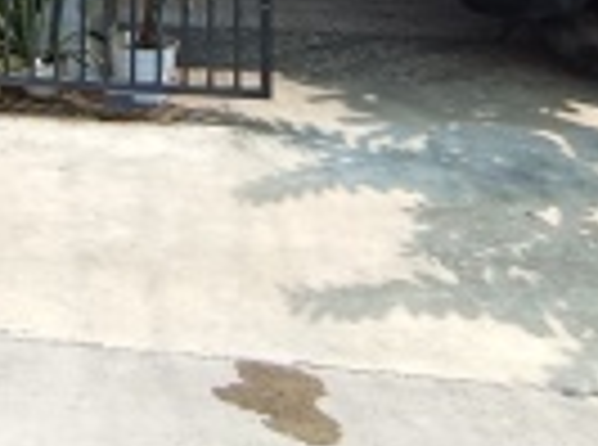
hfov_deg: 23.7
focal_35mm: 74
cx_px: -146
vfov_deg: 16.6
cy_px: -351
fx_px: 1275
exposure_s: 1/664
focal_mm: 1.65
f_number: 2.2
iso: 51
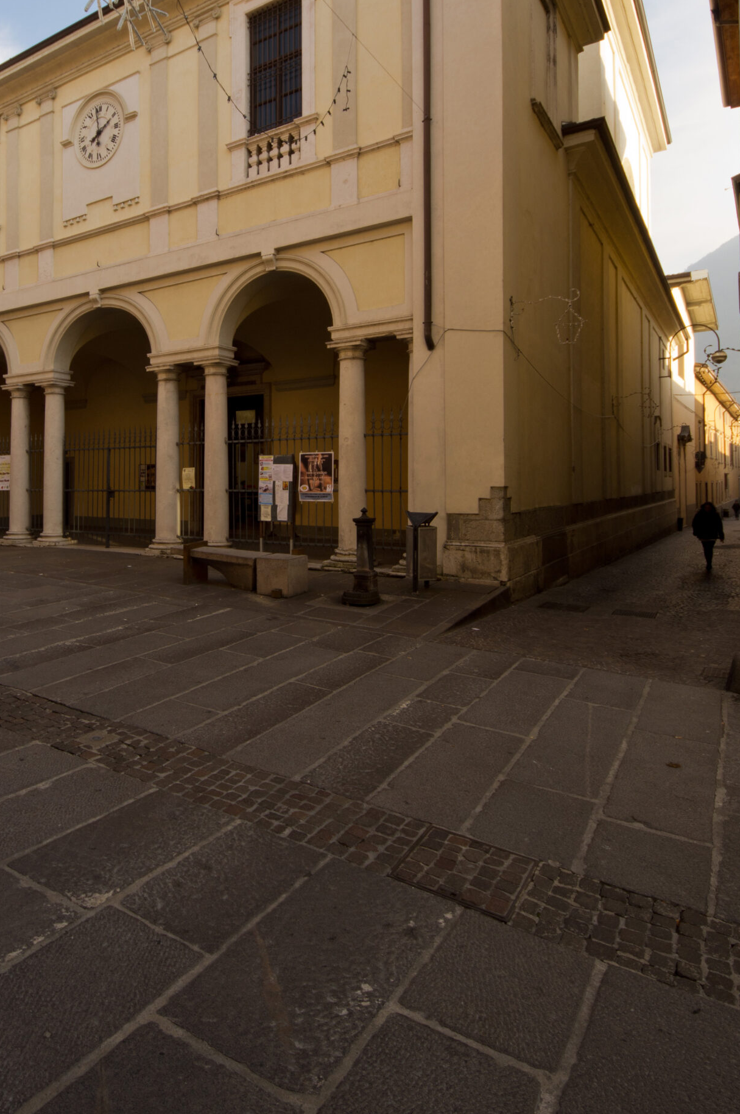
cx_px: 262
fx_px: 649
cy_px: 407
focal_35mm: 21
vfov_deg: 79.5
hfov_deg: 58.3
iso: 100
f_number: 11
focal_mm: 10
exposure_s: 1/30
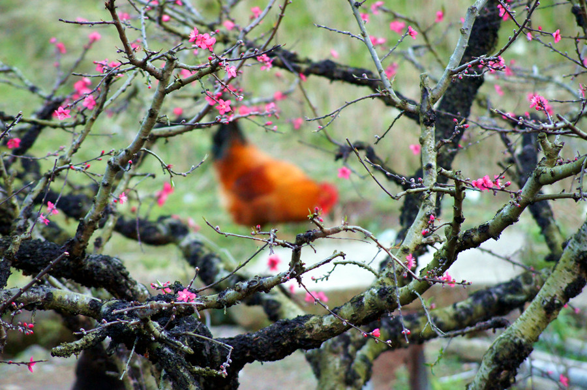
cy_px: 195
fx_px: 4398
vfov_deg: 5.1
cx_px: 294
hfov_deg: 7.6
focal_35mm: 270
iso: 1600
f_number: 5.6
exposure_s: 1/250
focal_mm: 180
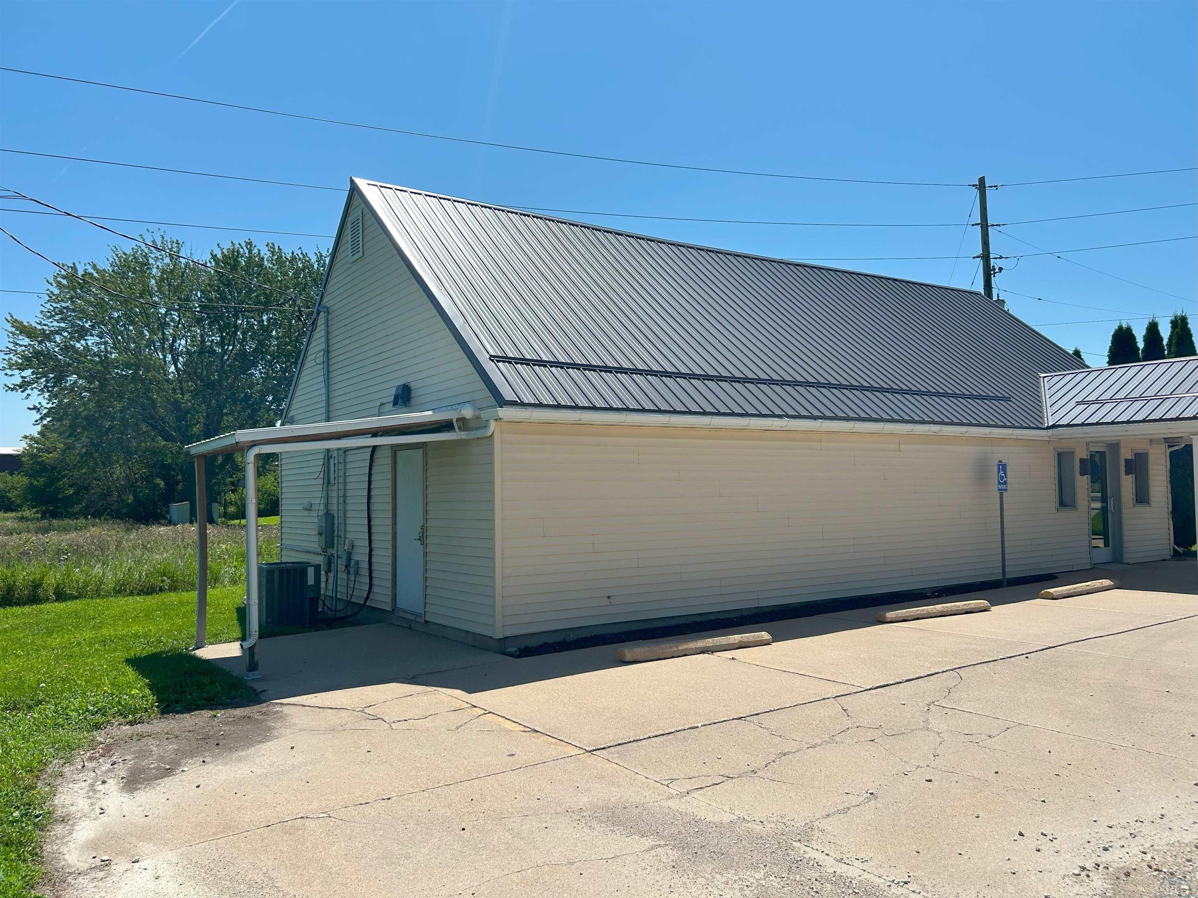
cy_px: 449
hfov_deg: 67.3
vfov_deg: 53.1
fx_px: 900
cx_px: 599
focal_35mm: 26
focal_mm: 5.7
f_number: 1.5
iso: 50
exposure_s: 1/6211
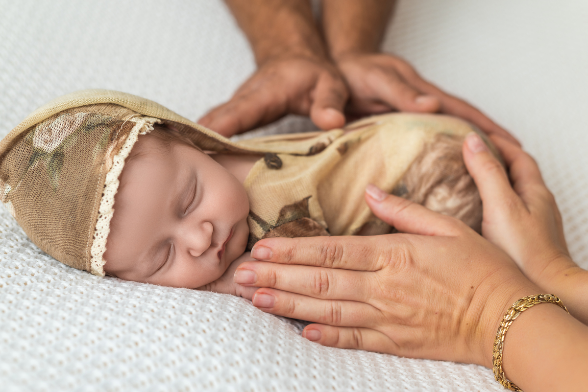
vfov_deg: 27.0
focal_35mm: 50
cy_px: 196
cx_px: 294
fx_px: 817
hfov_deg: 39.6
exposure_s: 1/250
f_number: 3.5
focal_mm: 50
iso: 100
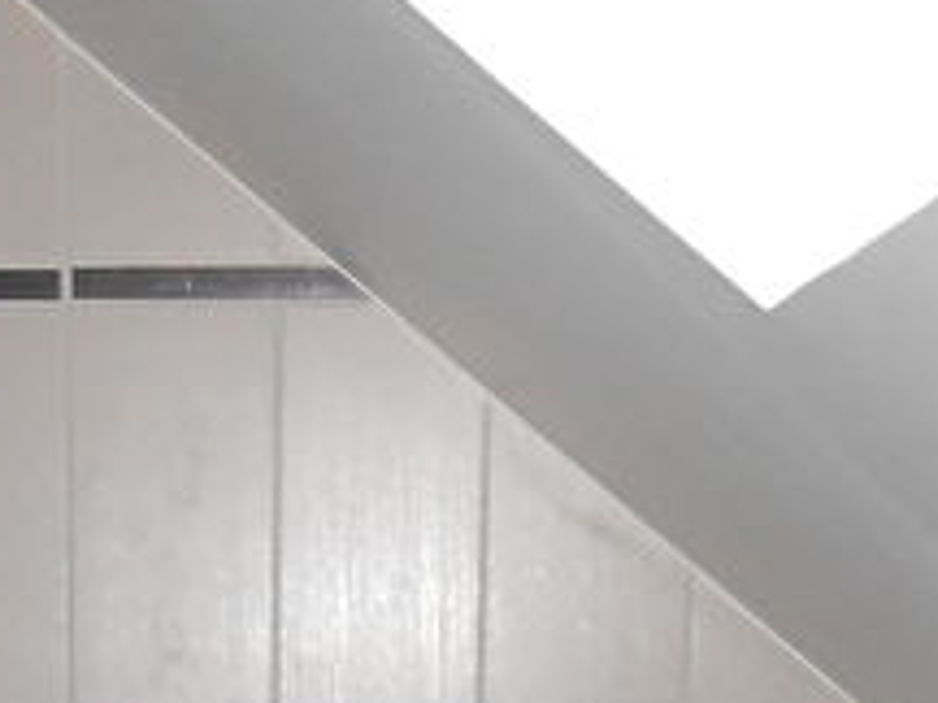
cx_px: 217
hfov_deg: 15.9
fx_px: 3333
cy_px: 1601
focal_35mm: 123
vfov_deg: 10.6
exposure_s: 1/25
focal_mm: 4.6
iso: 250
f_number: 3.5
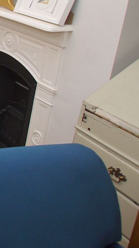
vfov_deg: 32.8
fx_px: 400
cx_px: -216
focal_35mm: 61
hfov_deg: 13.2
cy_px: 31
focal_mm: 9
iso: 100
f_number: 4
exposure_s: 1/60
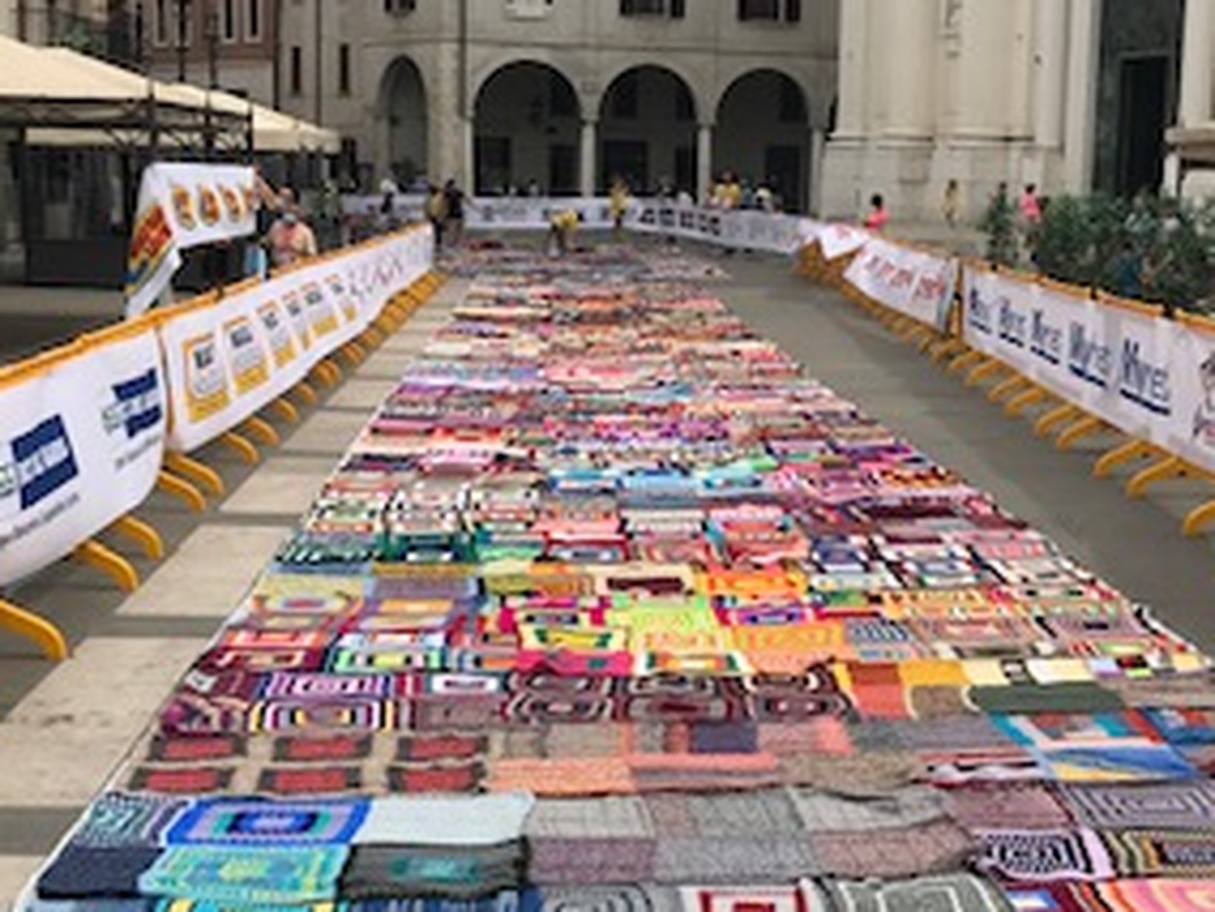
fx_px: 2211
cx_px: 706
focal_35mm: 63
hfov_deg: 30.7
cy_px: 548
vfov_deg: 23.2
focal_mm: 3.99
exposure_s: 1/2398
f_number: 1.8
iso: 20
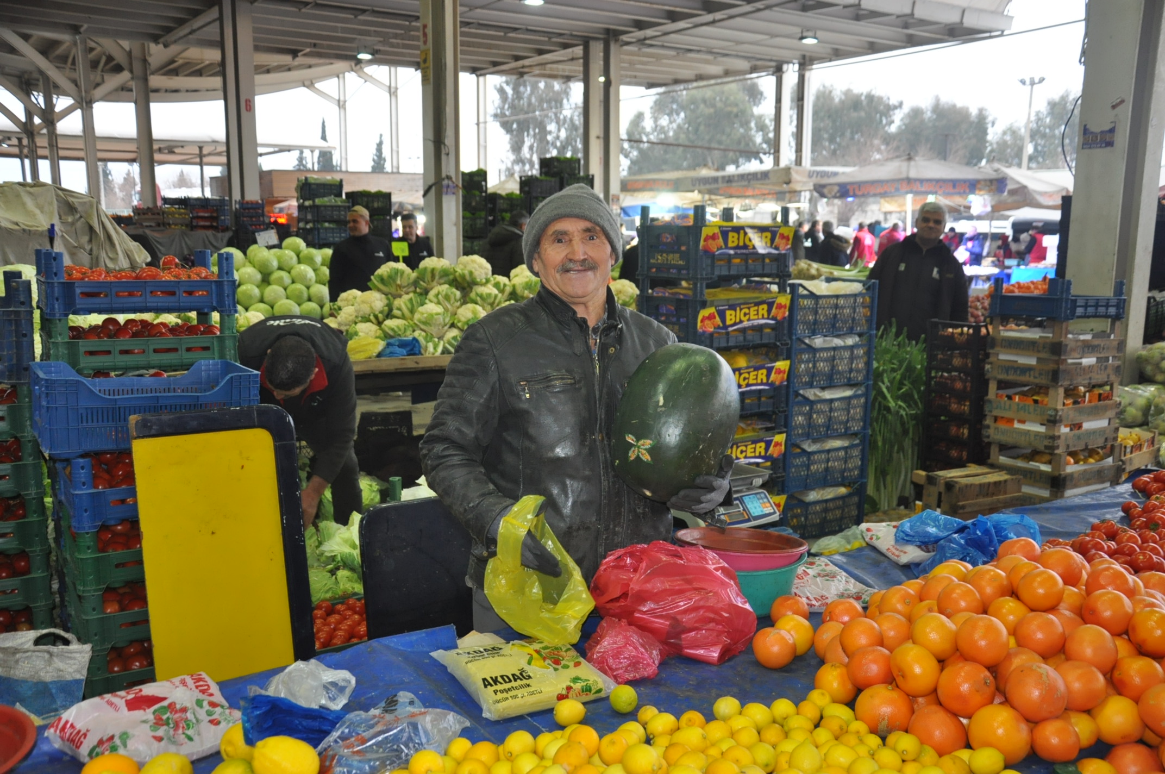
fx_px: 1067
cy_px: 387
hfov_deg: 57.3
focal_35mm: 33
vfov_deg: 39.9
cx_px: 582
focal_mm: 22
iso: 800
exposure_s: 1/100
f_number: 3.8
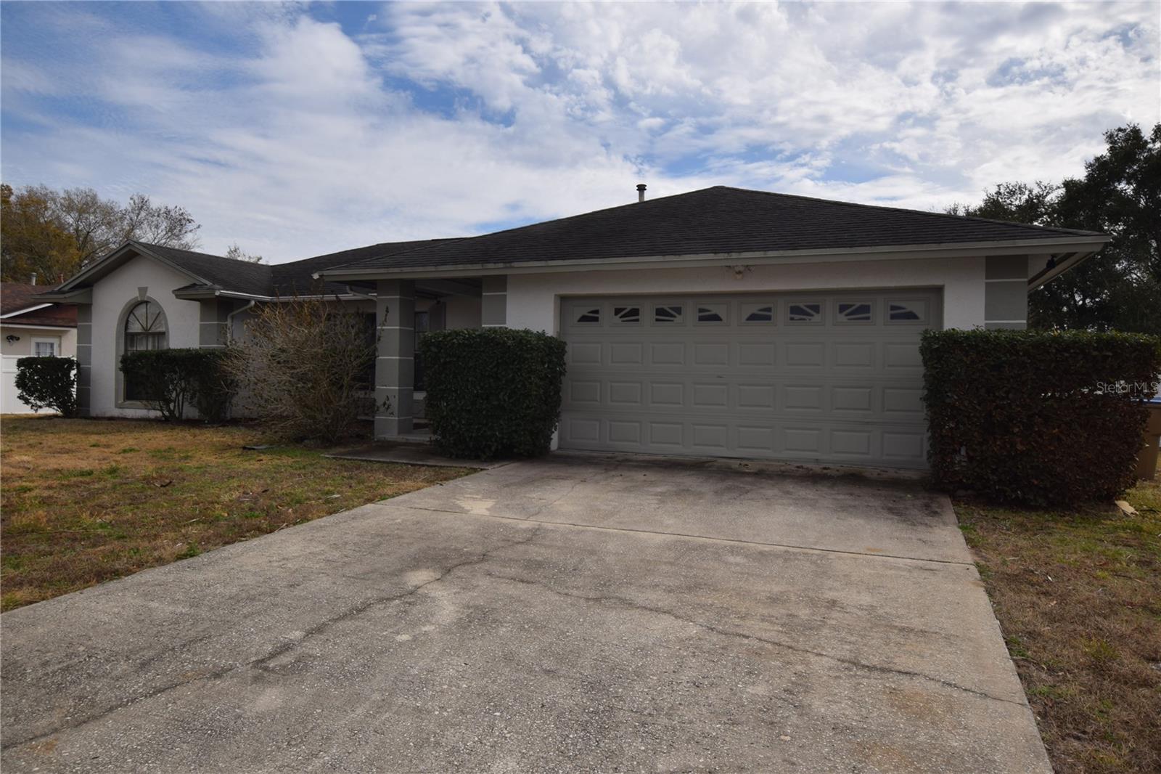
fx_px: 774
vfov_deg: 53.1
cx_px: 580
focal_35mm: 24
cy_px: 387
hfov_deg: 73.8
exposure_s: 1/200
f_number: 13
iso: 100
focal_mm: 16
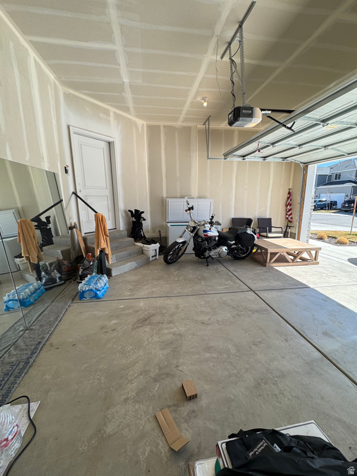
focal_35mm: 14
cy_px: 238
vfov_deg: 102.1
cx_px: 178
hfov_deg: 85.7
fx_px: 193
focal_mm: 2.22
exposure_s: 1/312
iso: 40
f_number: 2.2
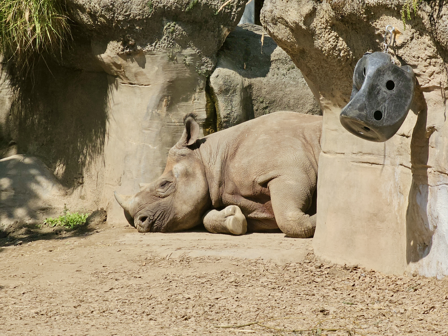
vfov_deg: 6.5
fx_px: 2977
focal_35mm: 230
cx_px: 224
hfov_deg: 8.6
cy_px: 168
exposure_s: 1/465
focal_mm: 27.2
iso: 50
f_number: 4.9
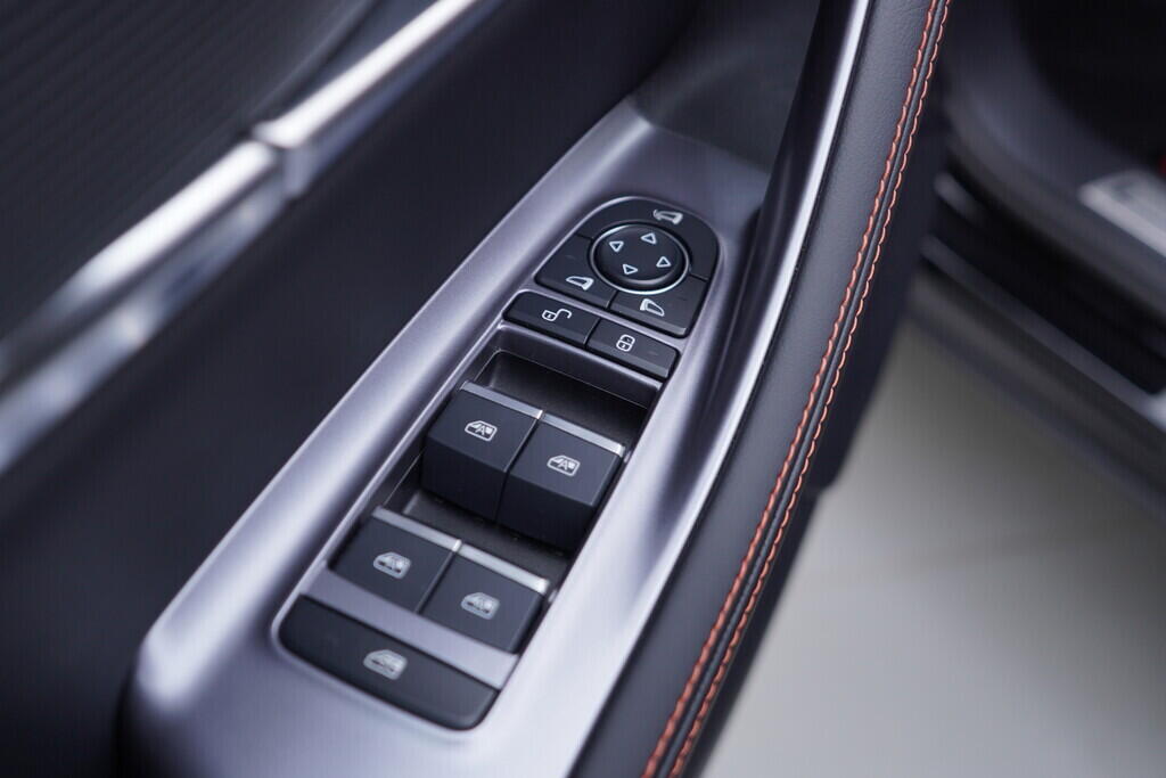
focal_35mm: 36
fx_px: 1166
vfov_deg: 36.9
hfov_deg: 53.1
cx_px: 583
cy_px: 389
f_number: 3.2
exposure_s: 1/40
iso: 125
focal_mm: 24
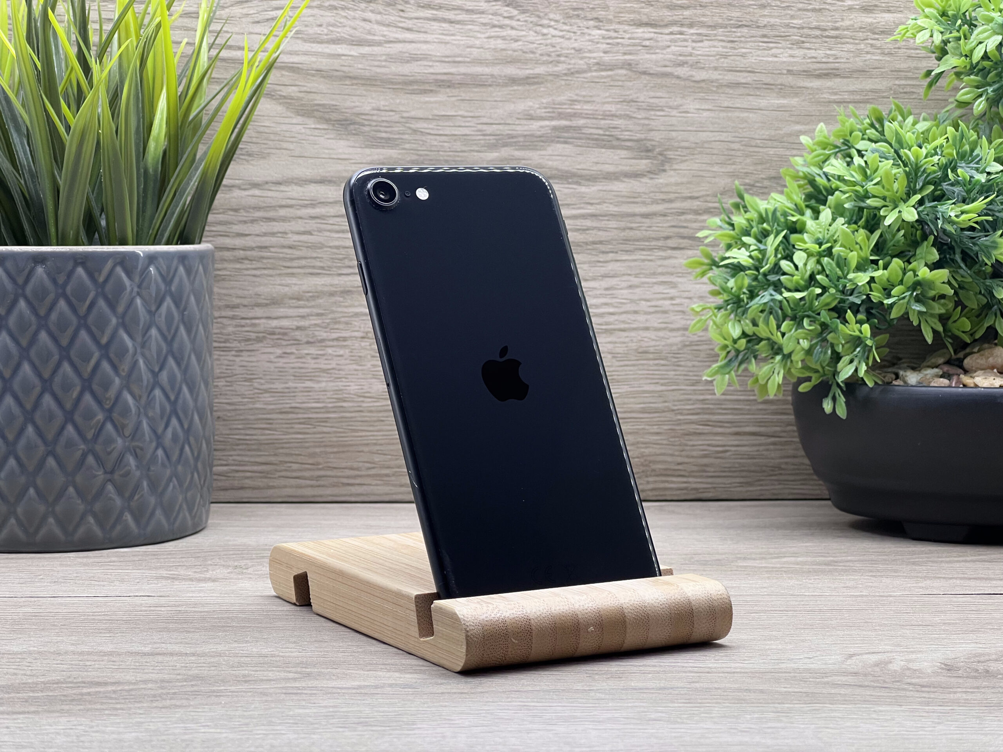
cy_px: 376
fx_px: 2231
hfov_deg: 25.3
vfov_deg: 19.1
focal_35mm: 77
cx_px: 502
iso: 100
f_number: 2.8
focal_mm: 9
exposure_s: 1/100
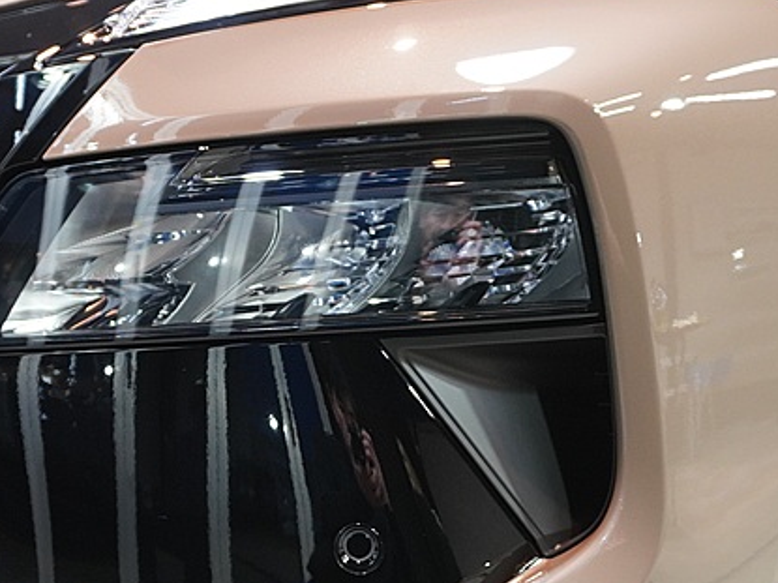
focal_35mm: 57
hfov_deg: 33.7
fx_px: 1281
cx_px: 337
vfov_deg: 25.4
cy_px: 411
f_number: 3.5
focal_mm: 16
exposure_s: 1/30
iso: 800
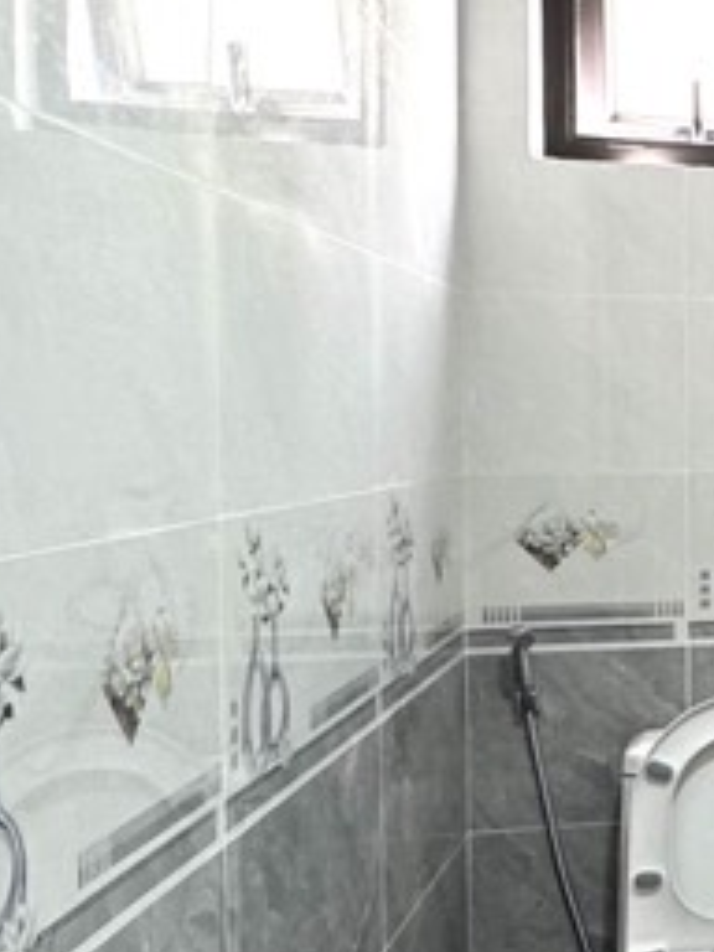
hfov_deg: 19.2
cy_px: 472
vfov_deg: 34.3
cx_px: 1309
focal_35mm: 56
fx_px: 1540
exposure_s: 1/100
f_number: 2.2
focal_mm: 2.22
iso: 160
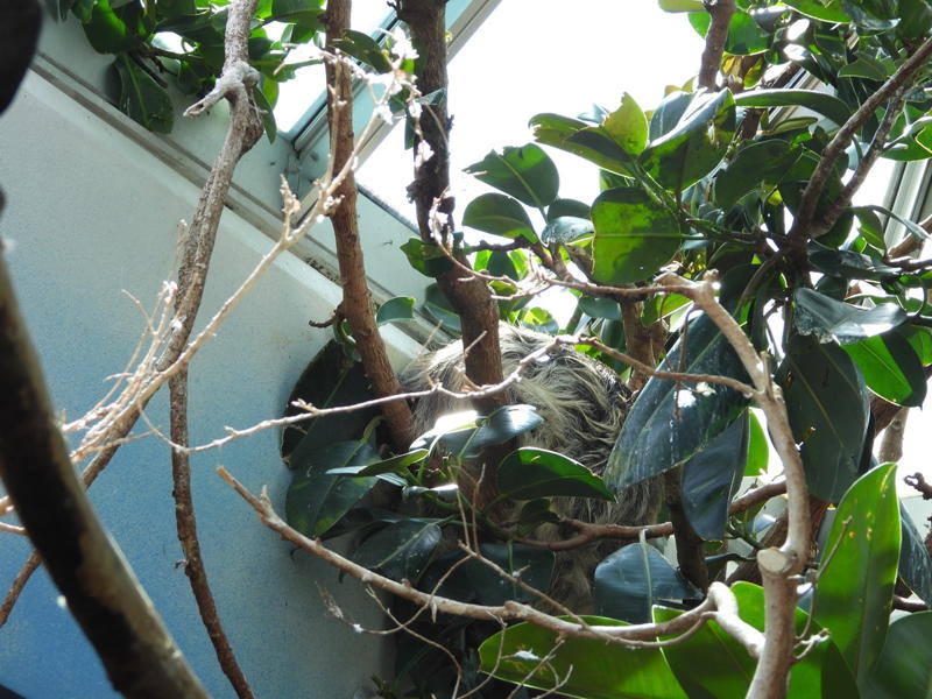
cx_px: 466
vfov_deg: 7.4
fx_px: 5385
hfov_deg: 9.9
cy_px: 350
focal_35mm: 200
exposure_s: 1/60
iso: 100
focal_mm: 35.9
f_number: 4.5
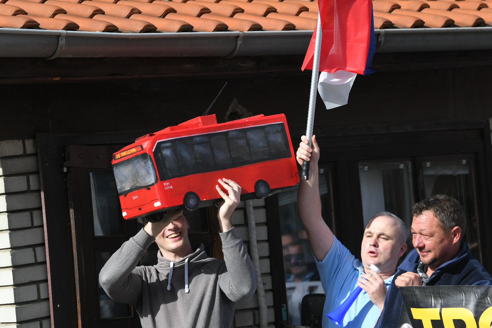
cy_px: 165
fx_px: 2282
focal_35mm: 167
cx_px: 245
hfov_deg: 12.3
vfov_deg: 8.2
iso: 200
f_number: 6.3
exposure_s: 1/500
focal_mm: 160
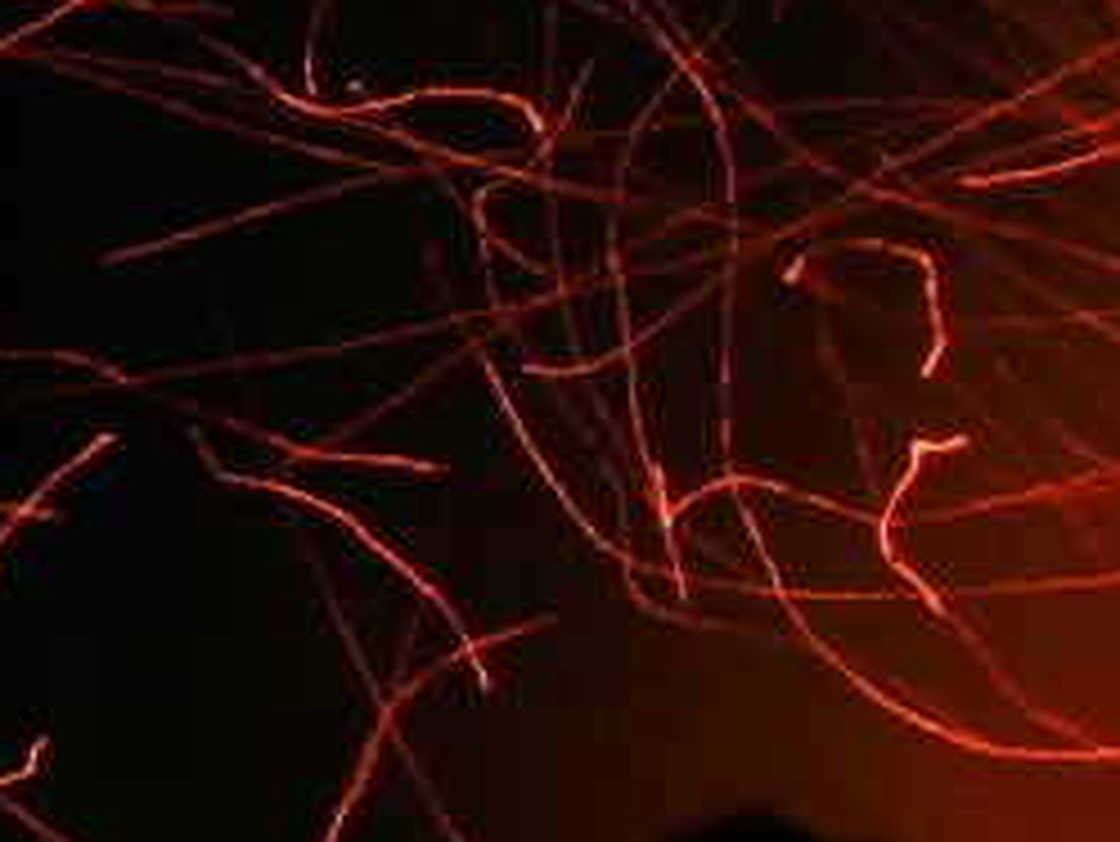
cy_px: 887
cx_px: 1493
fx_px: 28875
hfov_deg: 2.2
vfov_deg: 1.7
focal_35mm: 892
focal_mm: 39.1
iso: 200
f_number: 5.3
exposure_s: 1
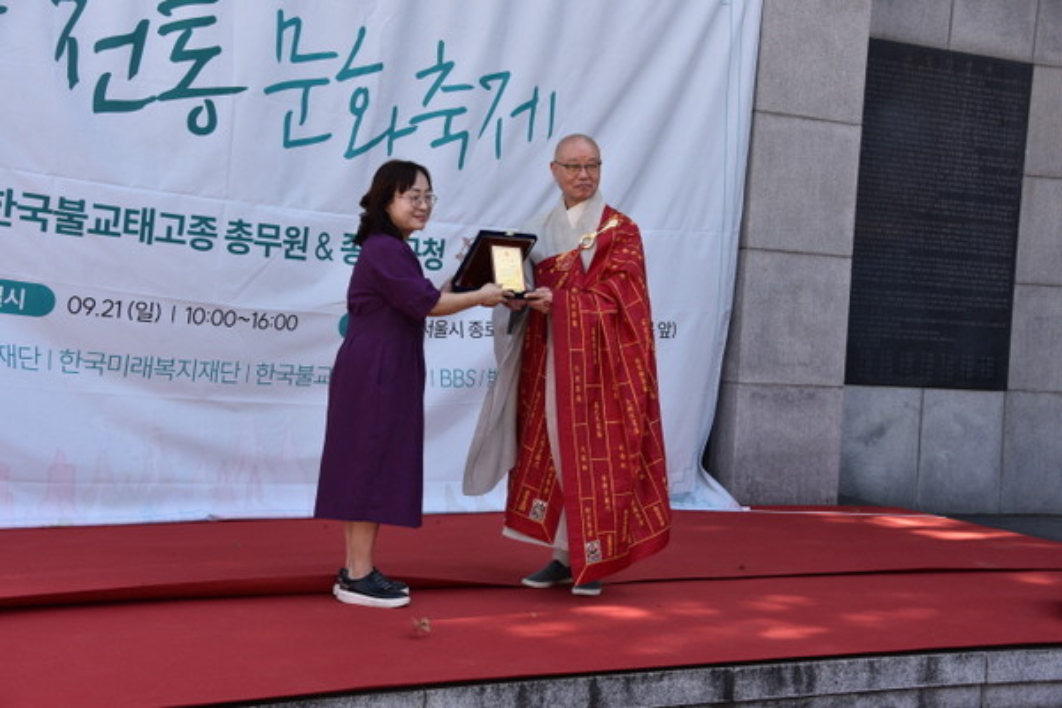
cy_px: 354
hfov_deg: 41.1
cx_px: 531
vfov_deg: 28.1
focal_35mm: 48
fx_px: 1416
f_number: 7.1
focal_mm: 48
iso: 400
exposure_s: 1/200
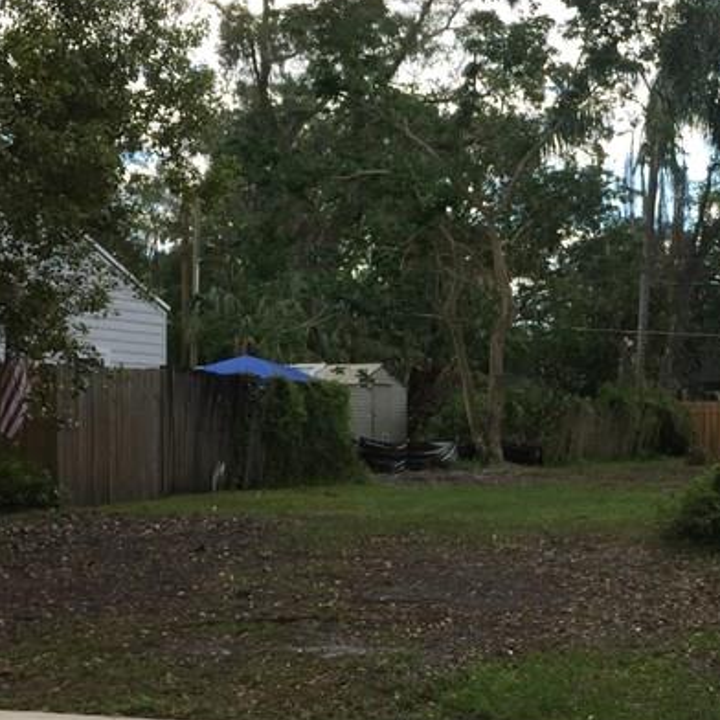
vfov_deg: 25.4
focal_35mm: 67
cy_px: 534
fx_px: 1577
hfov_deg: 25.0
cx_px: 630
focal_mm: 4.15
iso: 32
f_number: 2.2
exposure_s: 1/581
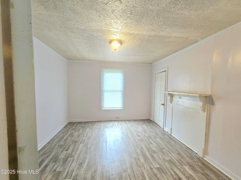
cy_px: 90
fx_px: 91
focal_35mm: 13
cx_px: 120
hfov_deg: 106.2
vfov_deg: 89.9
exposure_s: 1/60.2
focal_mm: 2.2
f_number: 2.2
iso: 200
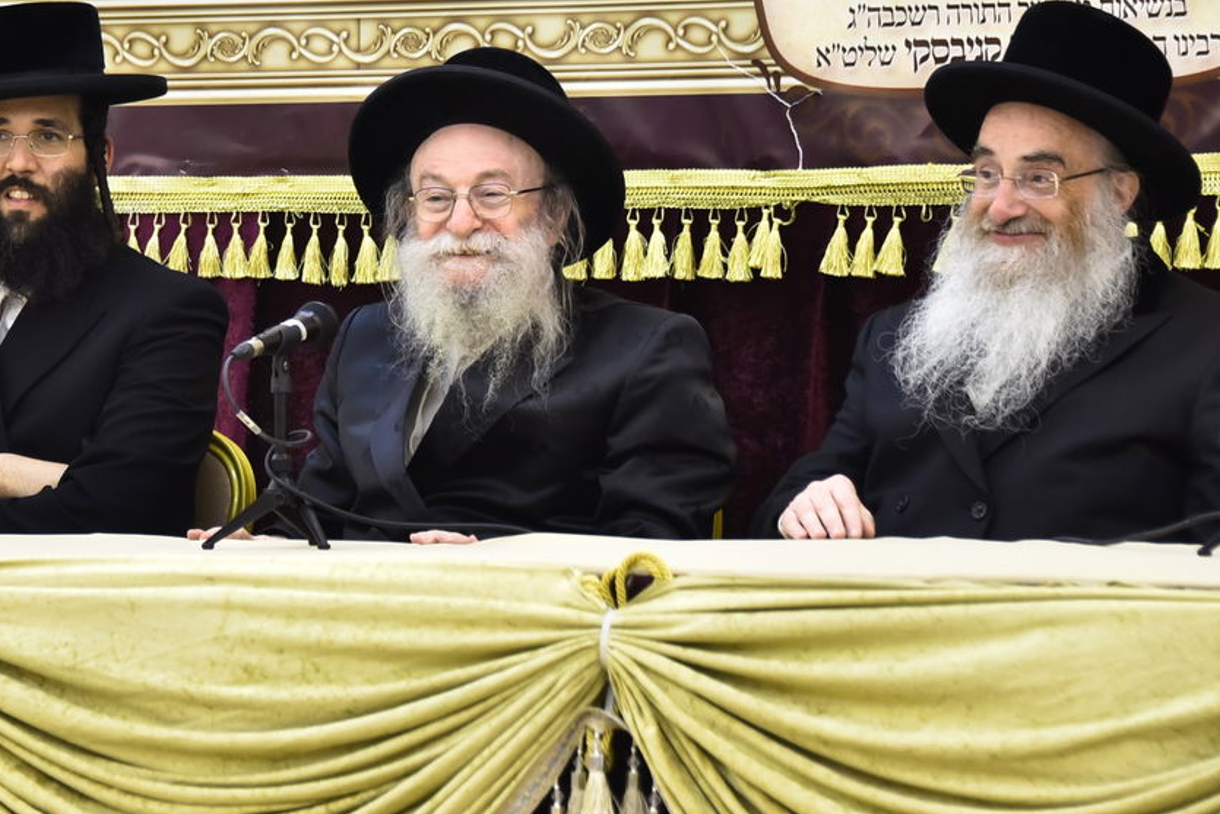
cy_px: 264
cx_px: 419
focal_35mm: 243
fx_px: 8236
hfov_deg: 8.5
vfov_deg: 5.7
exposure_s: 1/80
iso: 2000
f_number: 5.6
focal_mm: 145
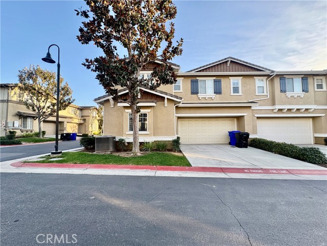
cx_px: 164
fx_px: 132
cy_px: 123
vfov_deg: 85.7
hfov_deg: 102.1
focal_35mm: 14
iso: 40
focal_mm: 2.22
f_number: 2.2
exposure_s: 1/164
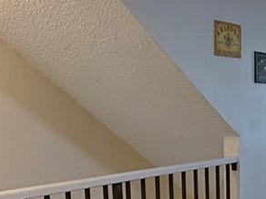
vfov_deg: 18.7
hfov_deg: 25.2
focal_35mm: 76
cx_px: 218
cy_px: 209
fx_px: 584
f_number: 2.2
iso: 500
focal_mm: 2.22
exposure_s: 1/120
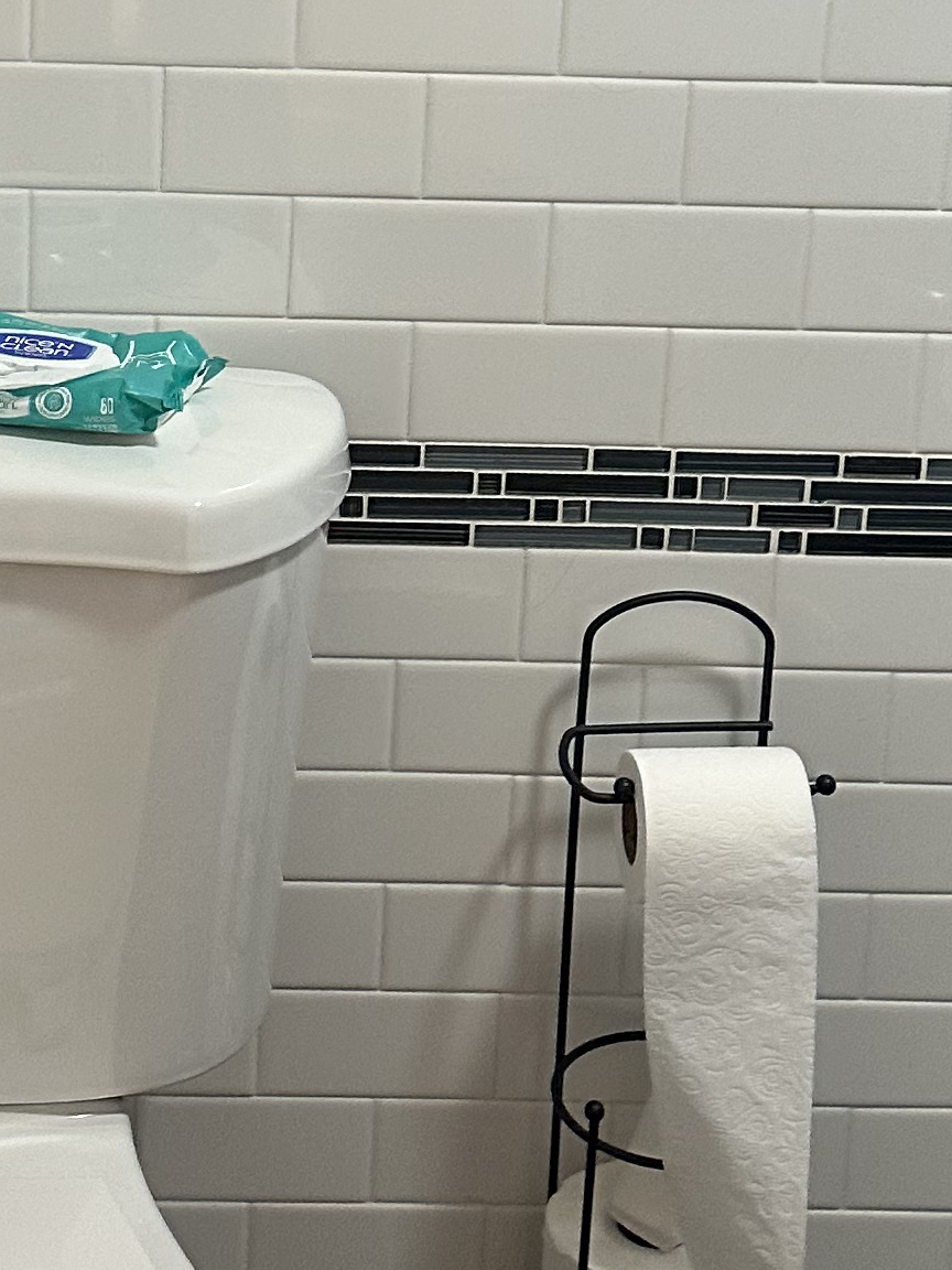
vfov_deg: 22.8
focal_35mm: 84
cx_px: 299
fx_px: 3080
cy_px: 171
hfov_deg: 17.5
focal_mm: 6.86
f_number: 1.78
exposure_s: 1/60
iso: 250
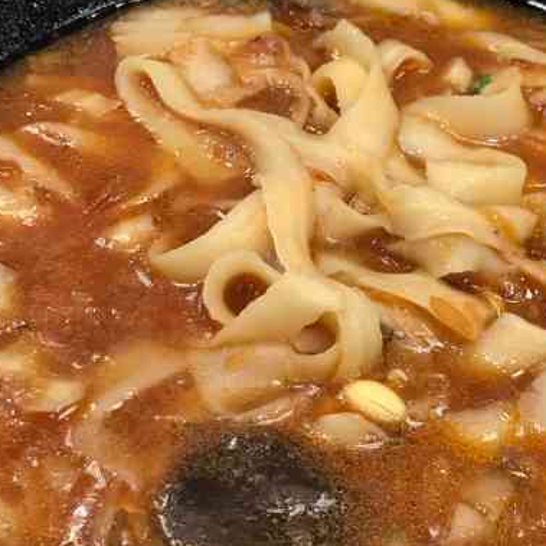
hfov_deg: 27.8
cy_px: 287
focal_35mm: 61
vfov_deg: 28.2
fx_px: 1089
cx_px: 402
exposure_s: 1/25
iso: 40
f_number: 1.8
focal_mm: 3.99
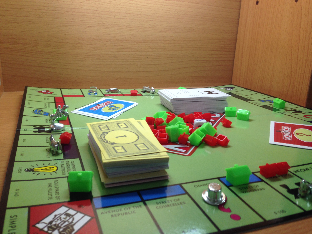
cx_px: 156
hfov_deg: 55.4
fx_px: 297
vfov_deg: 42.9
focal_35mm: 33
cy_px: 117
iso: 50
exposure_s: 1/24
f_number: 2.4
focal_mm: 4.12
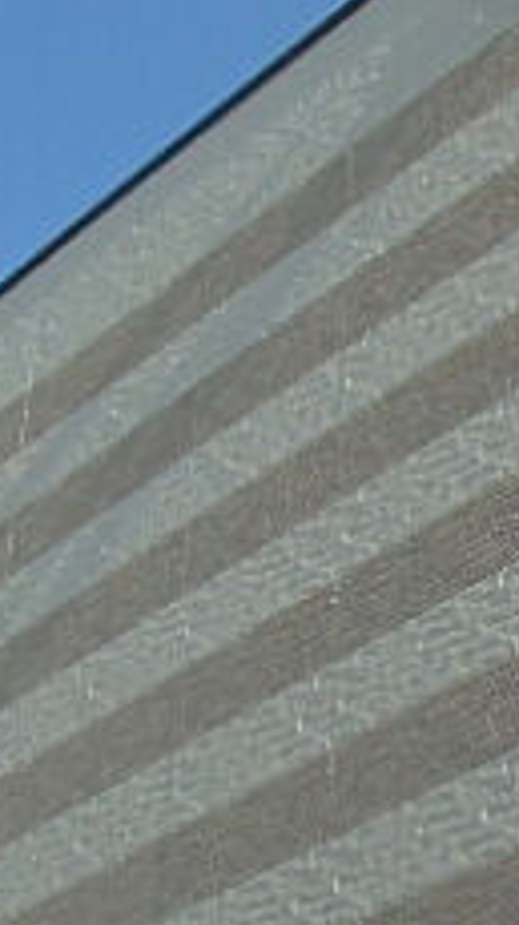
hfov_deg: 12.3
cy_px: 603
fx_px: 2231
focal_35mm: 91
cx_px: 905
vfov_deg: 23.3
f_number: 3.5
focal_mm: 5.36
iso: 64
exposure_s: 1/500
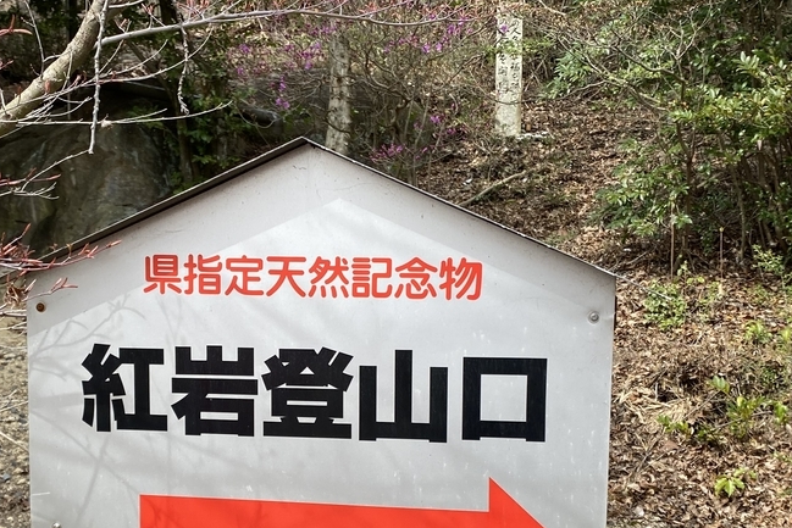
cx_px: 304
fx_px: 1100
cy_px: 395
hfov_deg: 39.4
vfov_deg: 26.7
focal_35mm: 50
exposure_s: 1/604
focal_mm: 4.25
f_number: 1.8
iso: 32
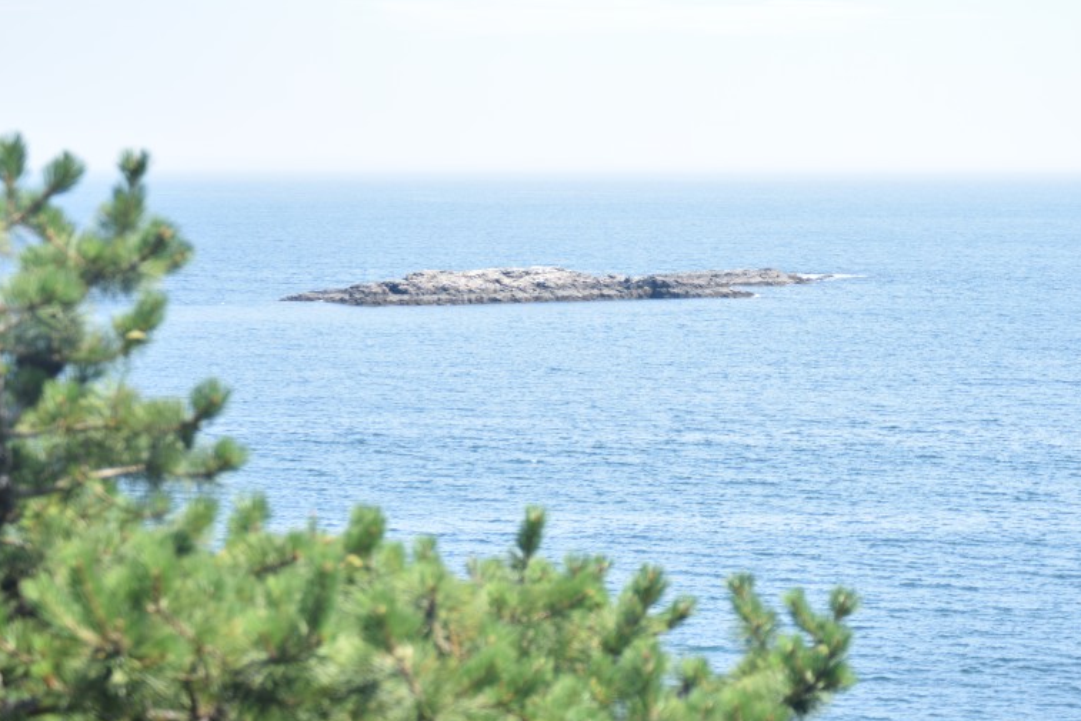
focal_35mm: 118
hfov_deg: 17.4
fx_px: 3535
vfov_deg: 11.6
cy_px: 281
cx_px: 608
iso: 100
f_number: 4
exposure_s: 1/320
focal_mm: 55
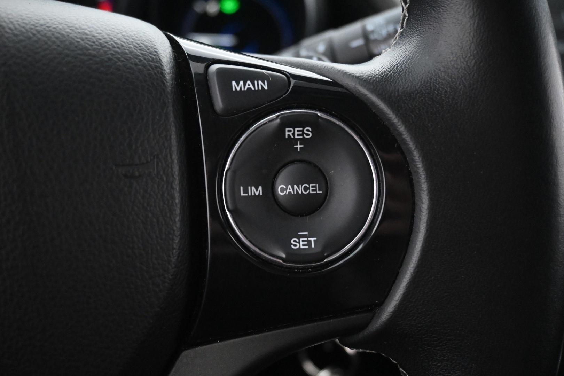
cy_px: 188
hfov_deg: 48.7
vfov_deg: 33.6
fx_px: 623
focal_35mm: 40
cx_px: 282
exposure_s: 1/40
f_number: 4.5
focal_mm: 26.5
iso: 7200
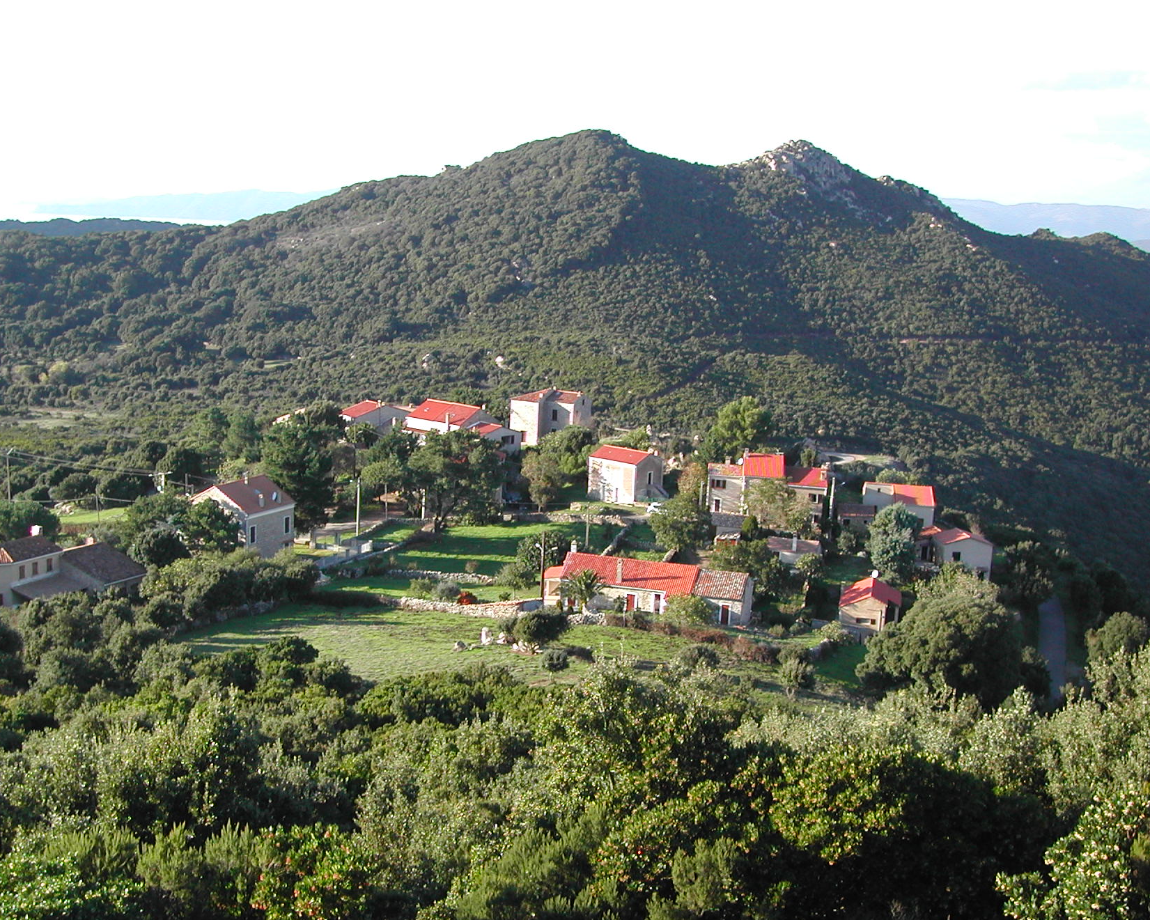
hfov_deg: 40.3
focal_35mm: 46
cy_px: 515
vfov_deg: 32.7
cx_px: 536
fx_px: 1566
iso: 100
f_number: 2.8
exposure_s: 1/412
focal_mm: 8
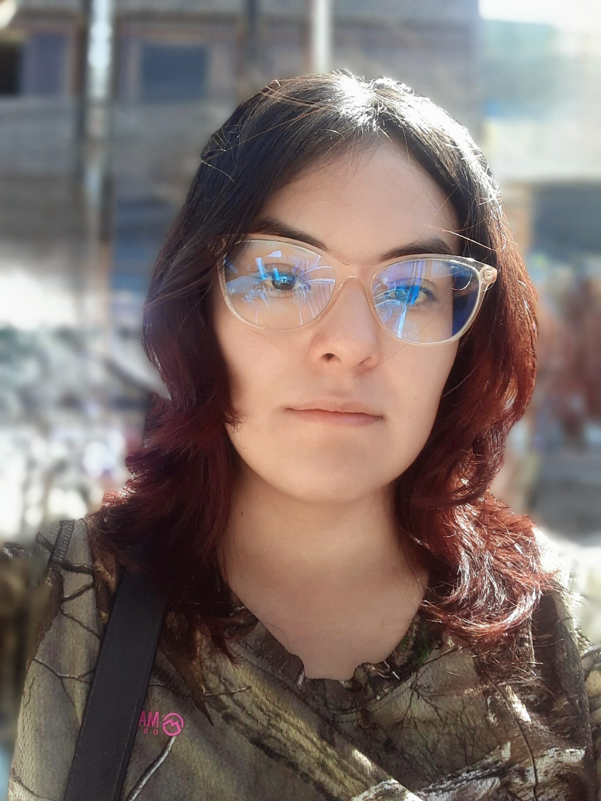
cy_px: 400
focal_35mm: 32
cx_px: 300
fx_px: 741
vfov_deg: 56.8
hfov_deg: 44.2
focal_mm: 2.66
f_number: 2
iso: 40
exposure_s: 1/192
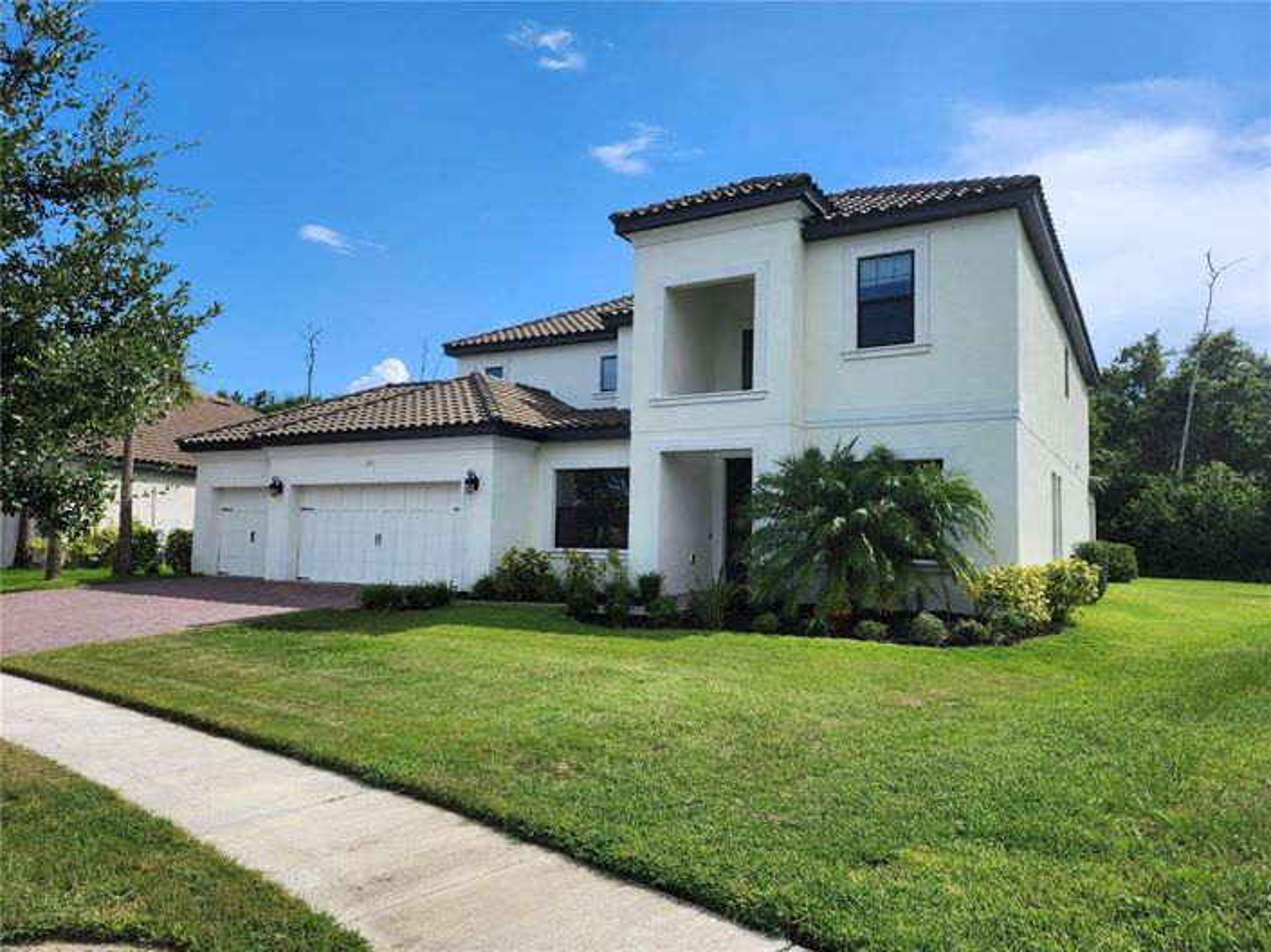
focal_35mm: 23
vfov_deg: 58.8
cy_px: 476
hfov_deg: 74.0
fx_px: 844
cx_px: 636
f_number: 1.8
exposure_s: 1/1936
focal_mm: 5.54
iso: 25
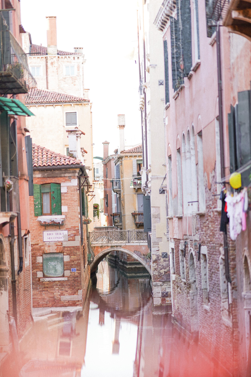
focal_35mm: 85
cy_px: 188
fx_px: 889
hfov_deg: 16.1
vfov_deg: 23.9
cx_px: 126
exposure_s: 1/400
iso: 100
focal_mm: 85
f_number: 1.4
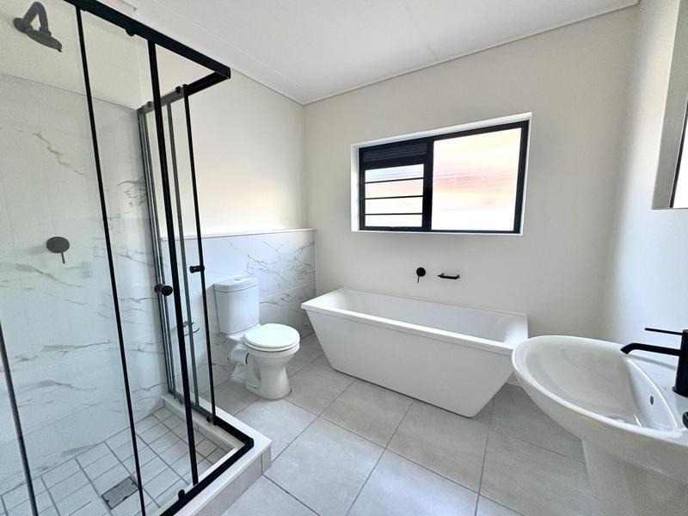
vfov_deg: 85.7
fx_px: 278
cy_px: 258
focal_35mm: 14
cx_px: 344
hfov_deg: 102.1
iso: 80
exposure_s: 1/99
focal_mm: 2.22
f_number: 2.2
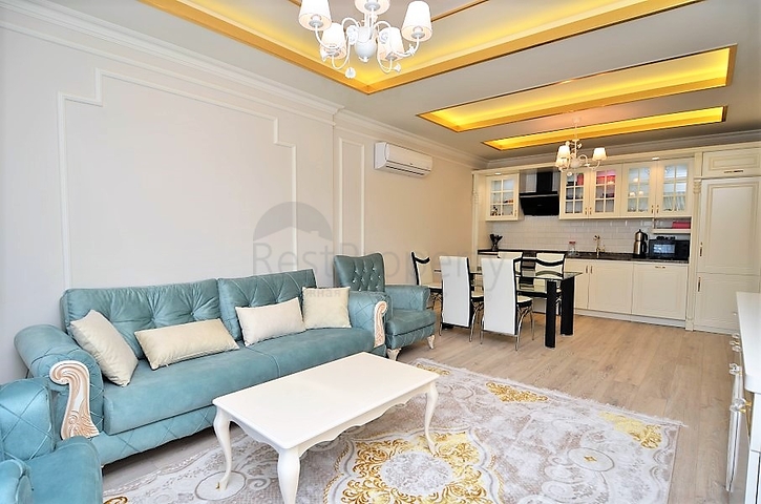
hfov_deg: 90.1
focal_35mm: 18
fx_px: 380
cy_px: 252
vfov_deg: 67.1
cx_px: 380
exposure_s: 1/60
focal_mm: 12
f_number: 4
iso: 100
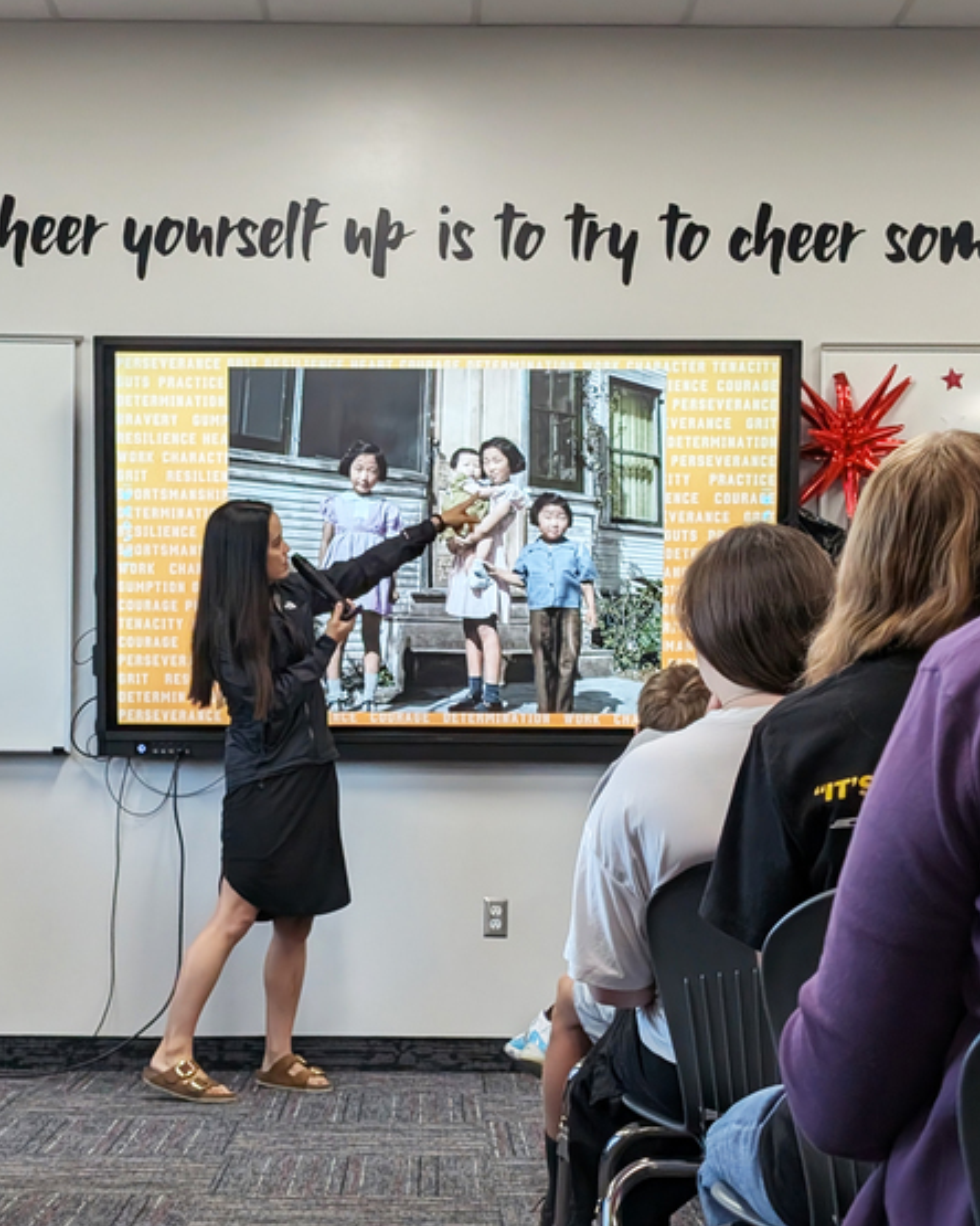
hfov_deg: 22.2
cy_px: 705
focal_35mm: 69
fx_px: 2502
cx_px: 426
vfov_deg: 27.5
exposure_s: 1/528
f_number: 1.68
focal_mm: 6.9
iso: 288
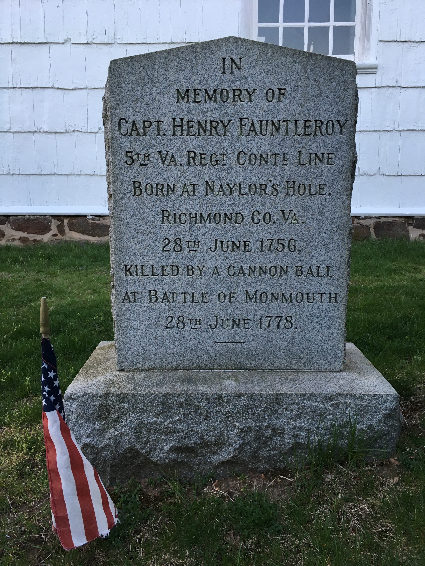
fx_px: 475
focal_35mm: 29
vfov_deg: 61.7
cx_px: 212
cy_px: 283
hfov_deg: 48.2
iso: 25
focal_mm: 4.15
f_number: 2.2
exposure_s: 1/30
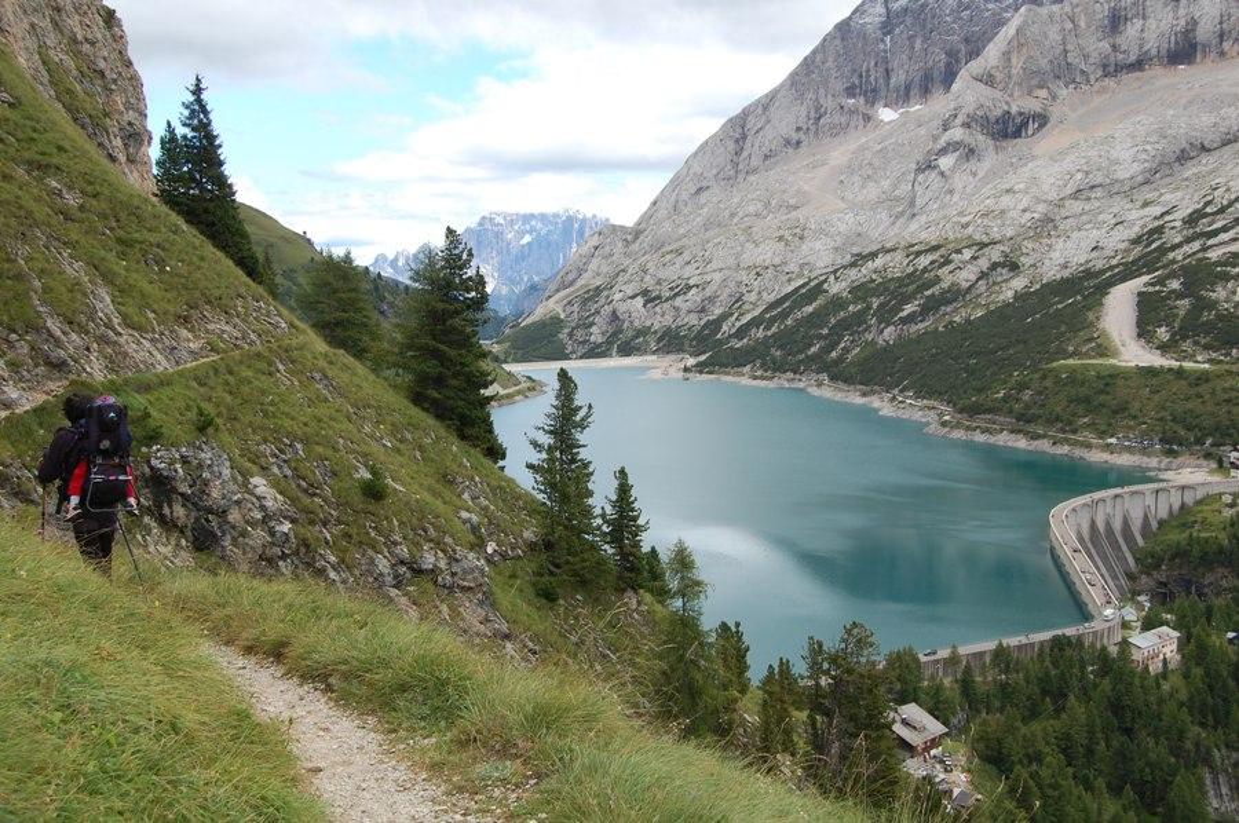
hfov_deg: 49.6
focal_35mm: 39
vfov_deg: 34.1
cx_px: 620
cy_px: 412
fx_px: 1341
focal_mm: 26
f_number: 7.1
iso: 200
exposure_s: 1/200
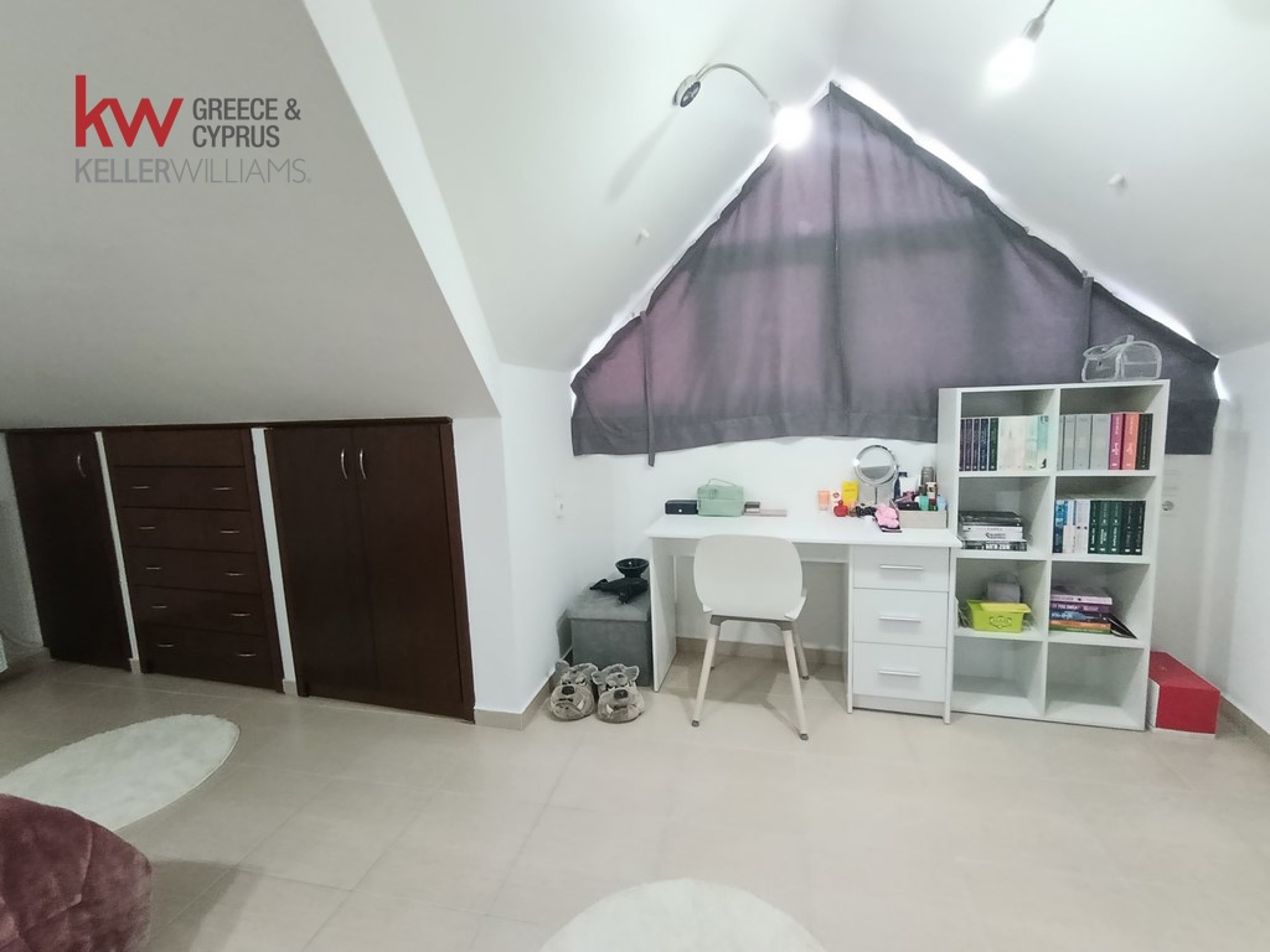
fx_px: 550
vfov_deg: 81.7
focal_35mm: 15
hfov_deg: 98.2
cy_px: 476
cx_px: 635
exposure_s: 1/33.3
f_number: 2.2
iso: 956
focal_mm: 1.65
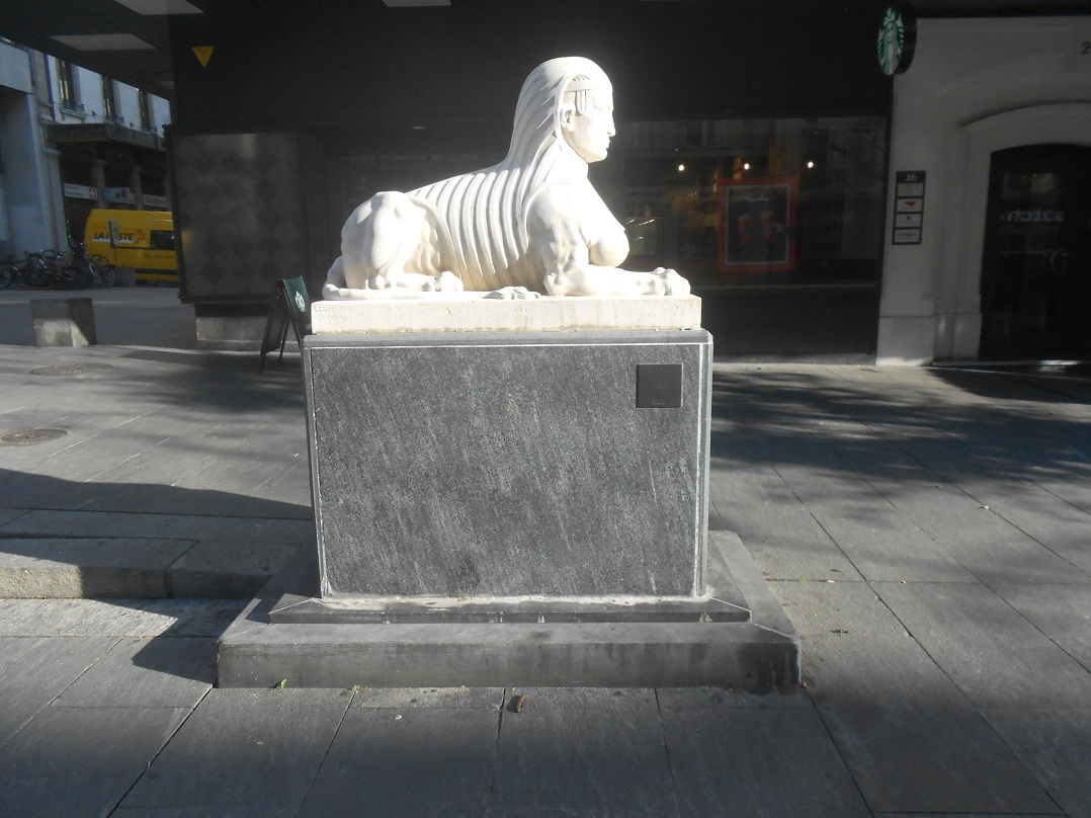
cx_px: 546
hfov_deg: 67.3
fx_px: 819
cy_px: 409
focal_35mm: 26
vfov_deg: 53.0
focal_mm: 4.6
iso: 200
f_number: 3.2
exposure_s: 1/640
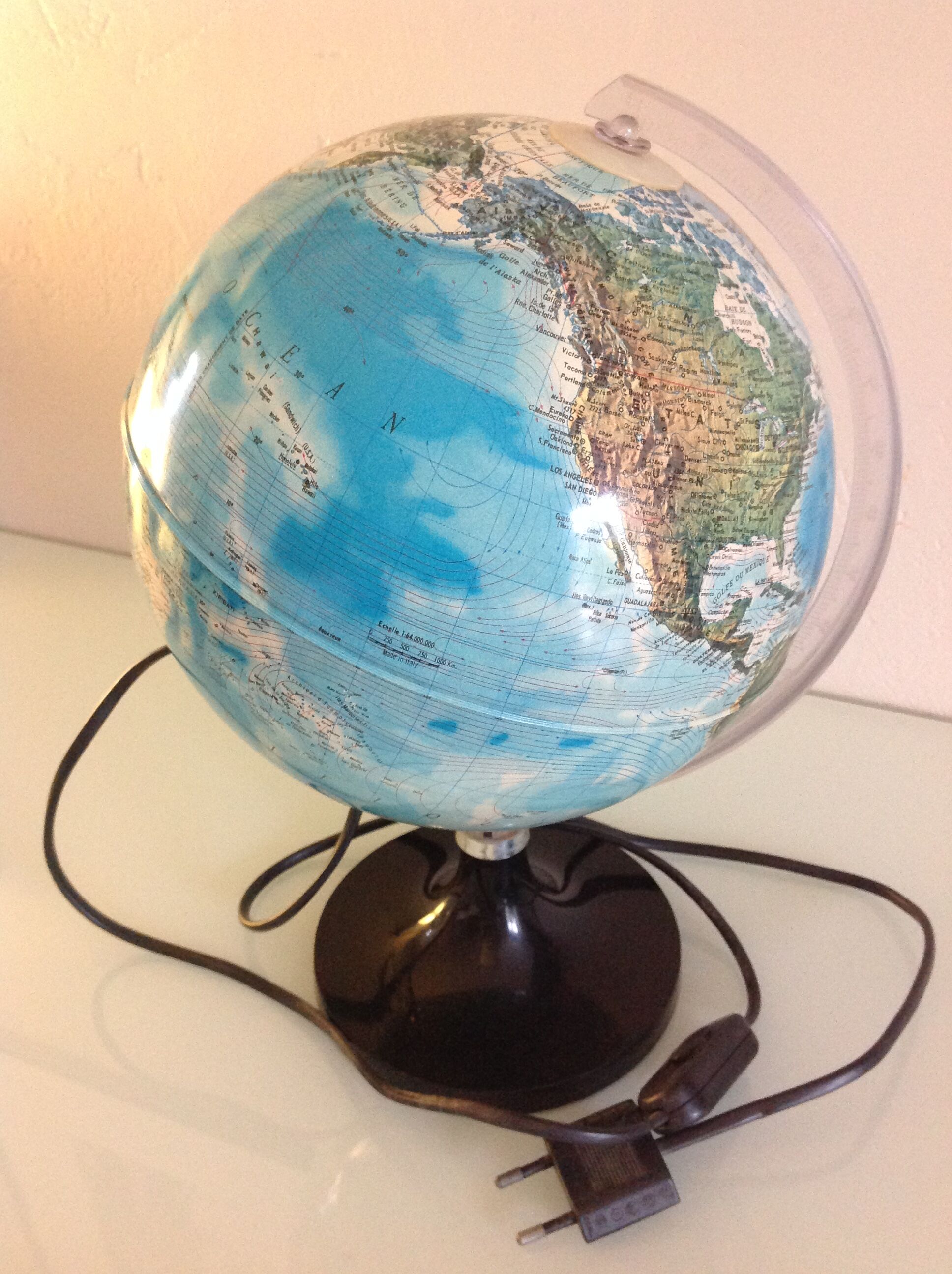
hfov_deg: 40.6
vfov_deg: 52.7
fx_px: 1287
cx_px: 476
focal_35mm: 35
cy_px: 637
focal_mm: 4.28
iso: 320
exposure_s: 1/17
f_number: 2.4
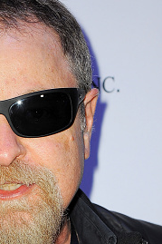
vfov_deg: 7.8
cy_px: 219
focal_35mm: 265
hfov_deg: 5.2
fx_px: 1791
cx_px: 10
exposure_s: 1/160
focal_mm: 120
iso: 400
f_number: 7.1
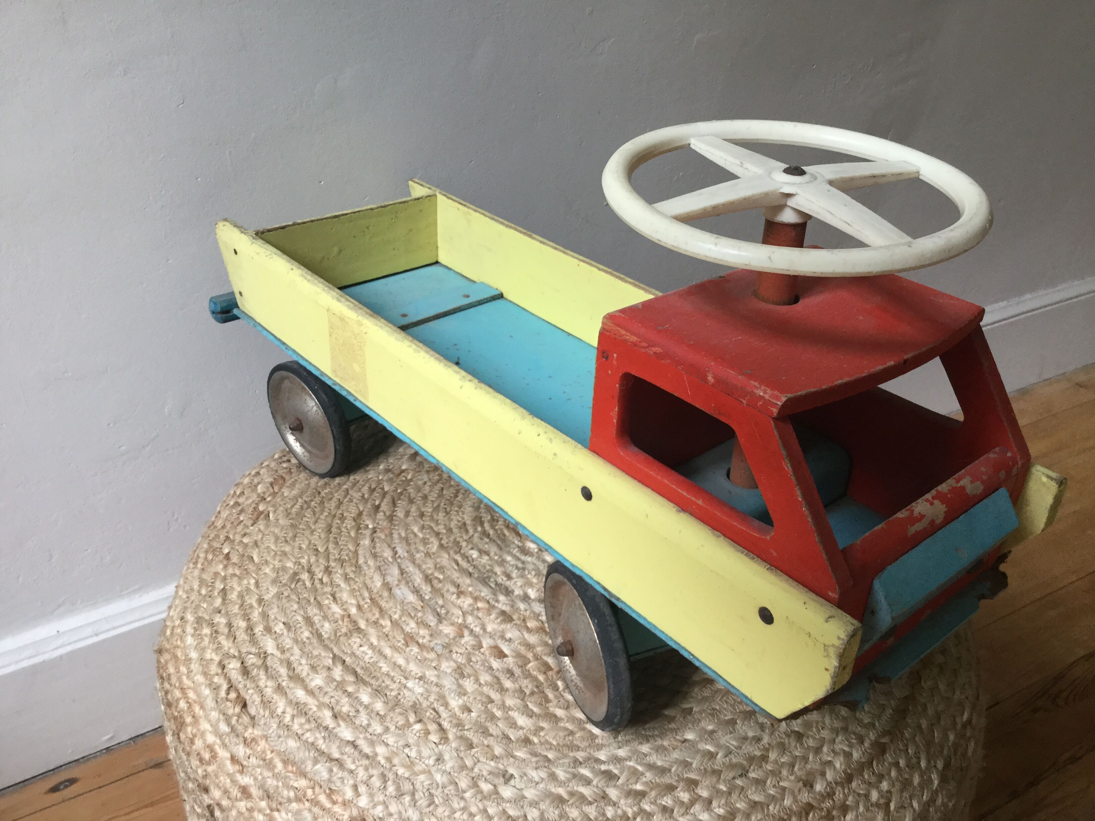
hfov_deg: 58.4
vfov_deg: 45.4
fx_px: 981
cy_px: 410
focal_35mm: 31
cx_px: 548
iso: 64
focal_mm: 3.3
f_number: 2.4
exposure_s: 1/33
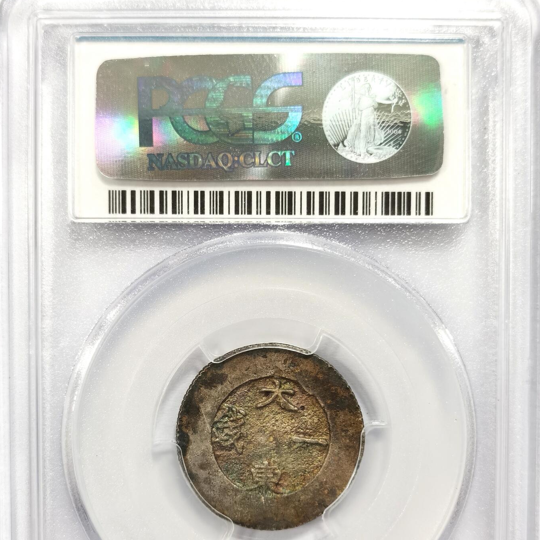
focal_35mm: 64
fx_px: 1130
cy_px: 330
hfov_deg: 26.9
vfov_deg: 26.8
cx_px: 269
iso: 200
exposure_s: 1/100
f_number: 16
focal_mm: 5.56
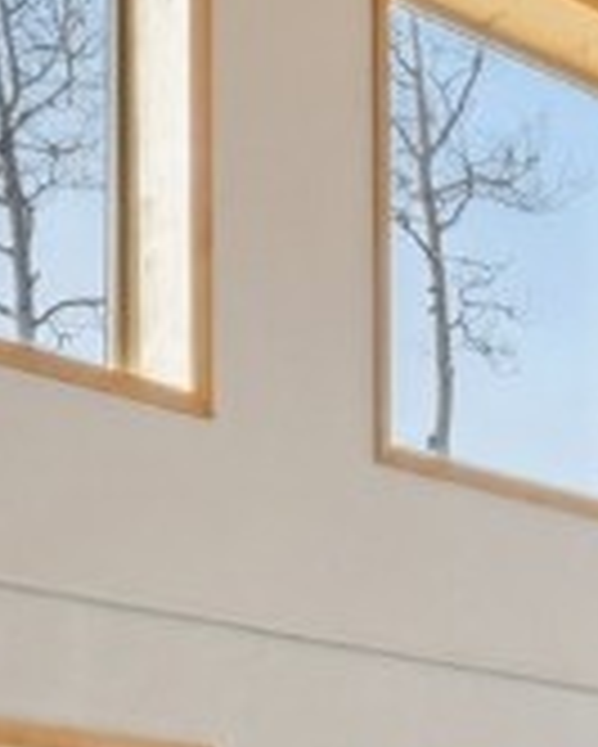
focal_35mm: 91
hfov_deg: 16.9
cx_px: 274
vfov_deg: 19.2
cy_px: 1004
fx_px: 2011
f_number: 13
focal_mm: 14
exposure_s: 1/15
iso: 125
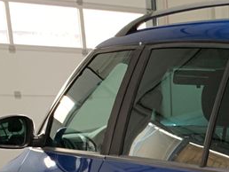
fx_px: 682
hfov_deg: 16.3
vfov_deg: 13.2
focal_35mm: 103
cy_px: 293
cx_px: 400
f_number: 1.8
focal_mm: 4.25
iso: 250
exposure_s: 1/60
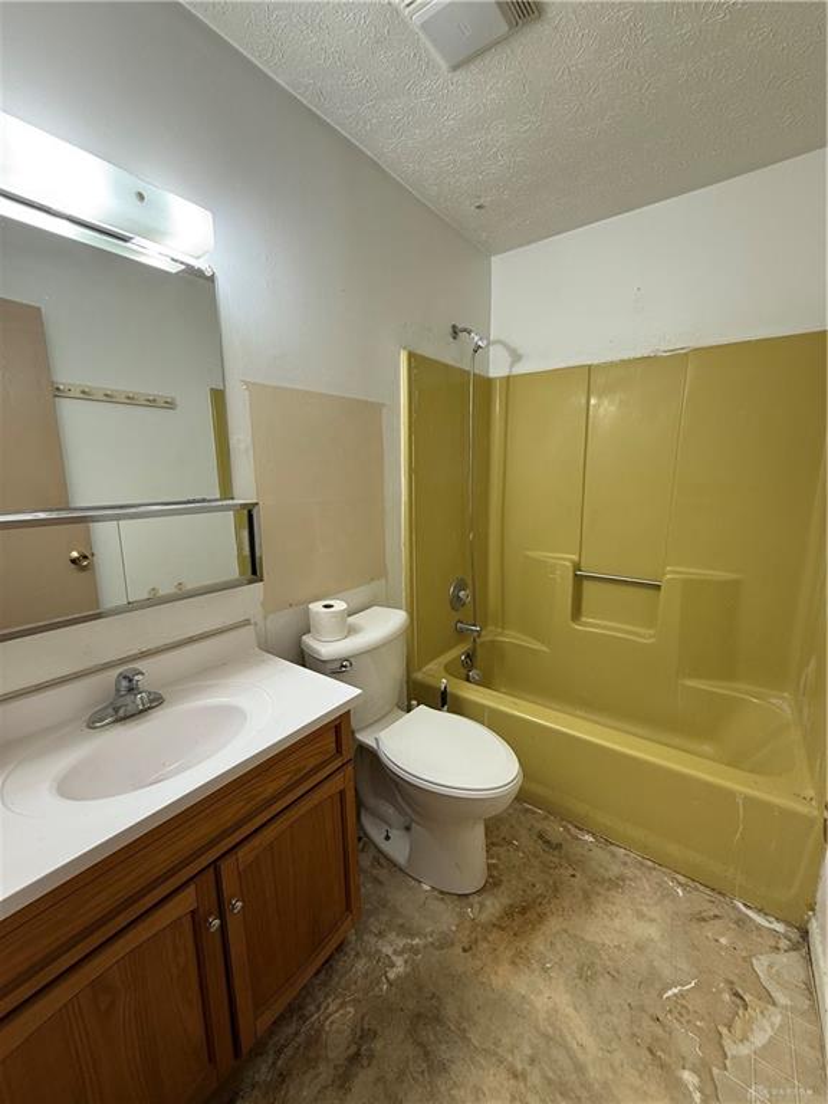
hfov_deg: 85.7
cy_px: 552
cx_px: 414
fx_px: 446
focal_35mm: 14
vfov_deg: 102.1
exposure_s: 1/120
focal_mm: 2.22
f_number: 2.2
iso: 100
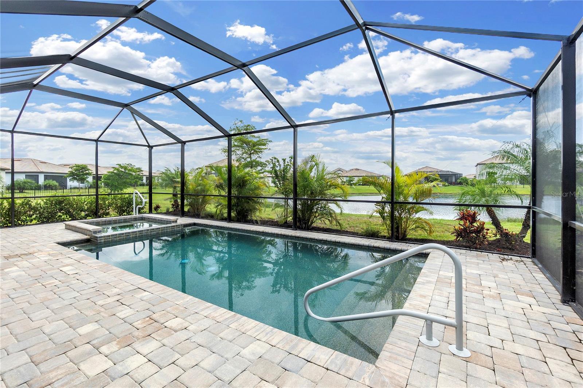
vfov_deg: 77.3
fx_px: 243
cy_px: 194
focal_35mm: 15
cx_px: 292
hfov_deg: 100.4
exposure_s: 1/100
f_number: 8
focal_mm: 10
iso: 100
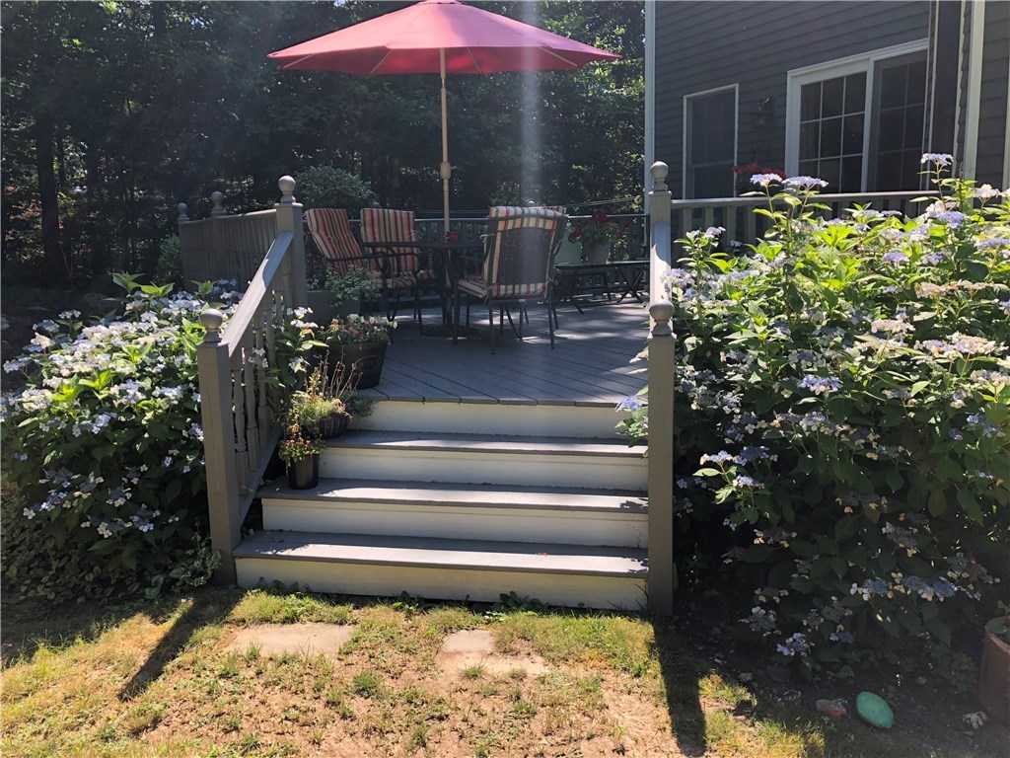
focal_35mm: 28
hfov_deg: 63.4
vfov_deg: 49.7
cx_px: 505
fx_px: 817
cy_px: 379
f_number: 1.8
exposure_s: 1/421
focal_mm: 4
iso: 20
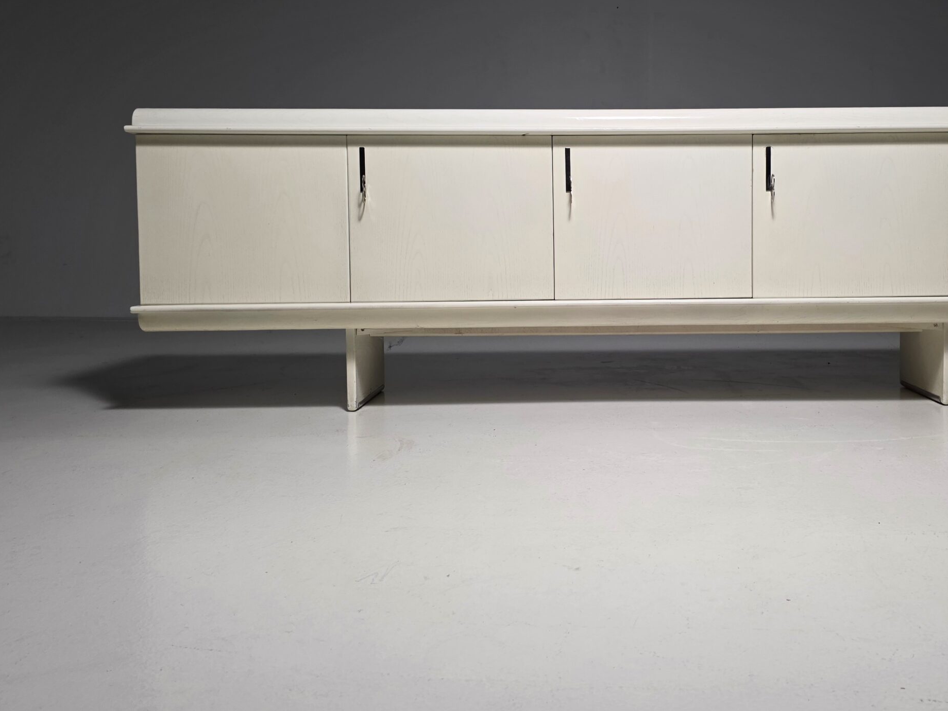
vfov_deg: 43.7
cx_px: 633
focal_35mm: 32
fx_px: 877
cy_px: 255
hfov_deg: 55.6
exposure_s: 1/51.5
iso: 125
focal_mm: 6.3
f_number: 1.7
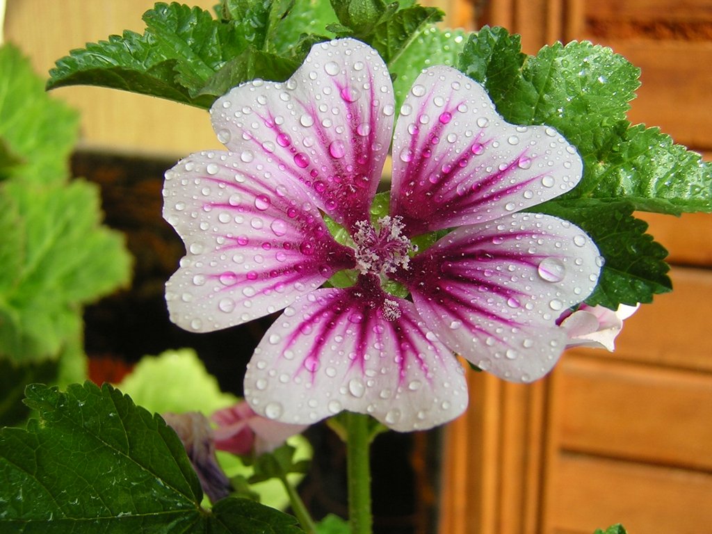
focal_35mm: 43
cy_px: 267
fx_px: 884
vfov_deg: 33.6
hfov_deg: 43.9
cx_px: 356
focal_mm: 5.6
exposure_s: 1/327
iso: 100
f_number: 2.8
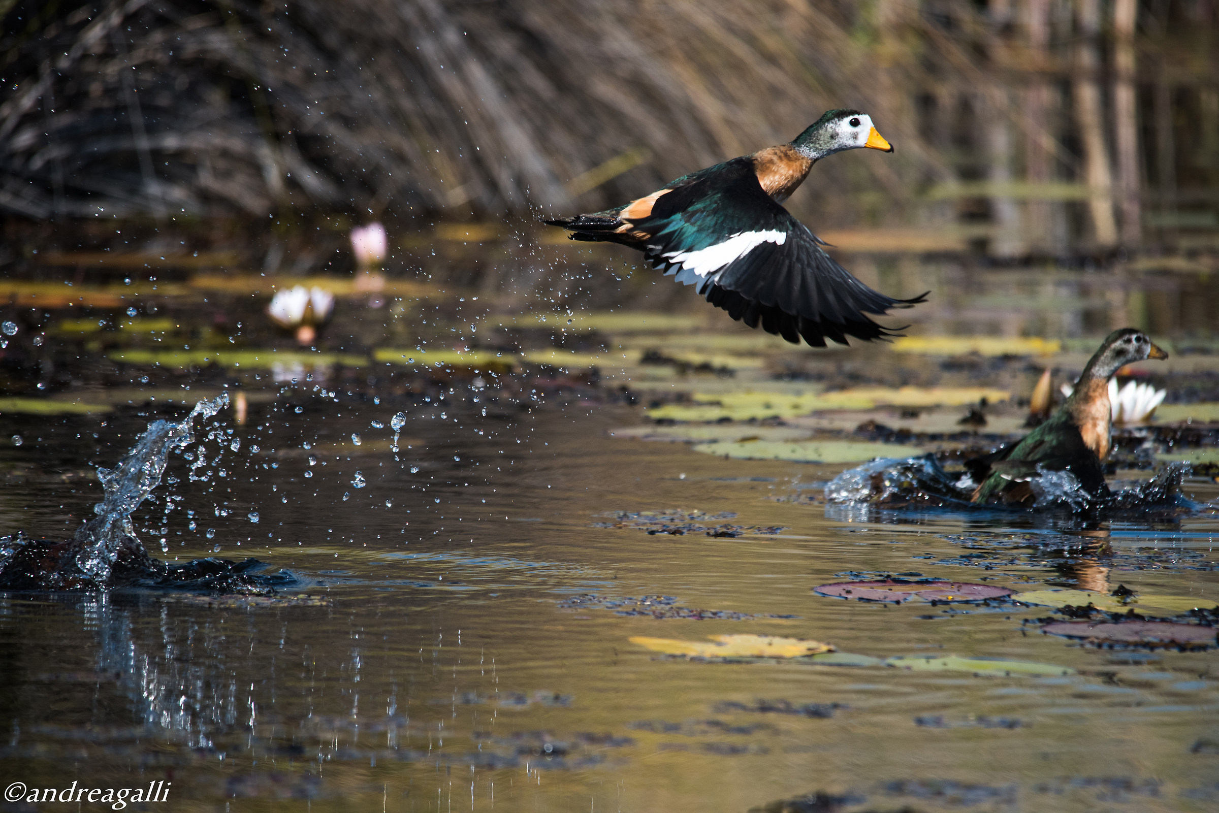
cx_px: 610
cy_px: 406
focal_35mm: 500
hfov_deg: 4.1
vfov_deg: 2.8
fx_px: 16932
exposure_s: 1/1600
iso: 1000
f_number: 8
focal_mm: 500
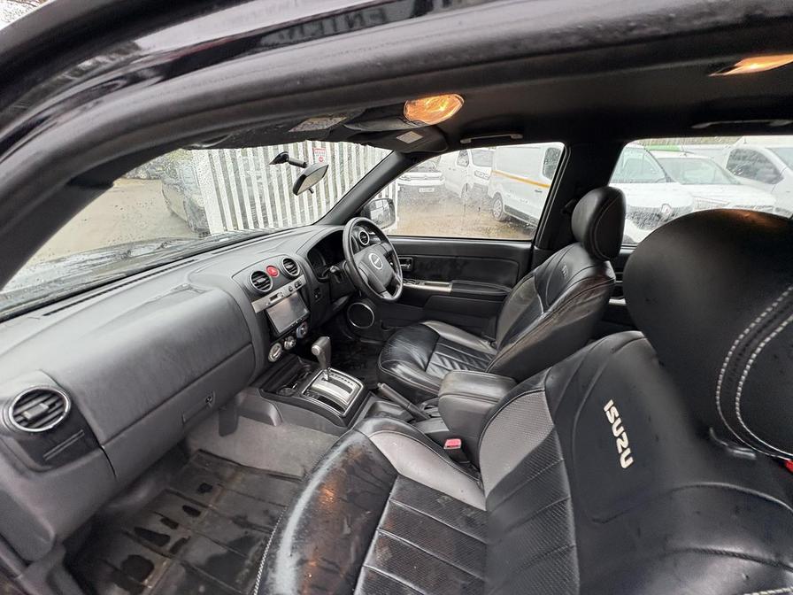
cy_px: 298
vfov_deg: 85.7
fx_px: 321
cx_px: 396
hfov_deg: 102.1
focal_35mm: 14
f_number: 2.2
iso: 250
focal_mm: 2.22
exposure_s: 1/60
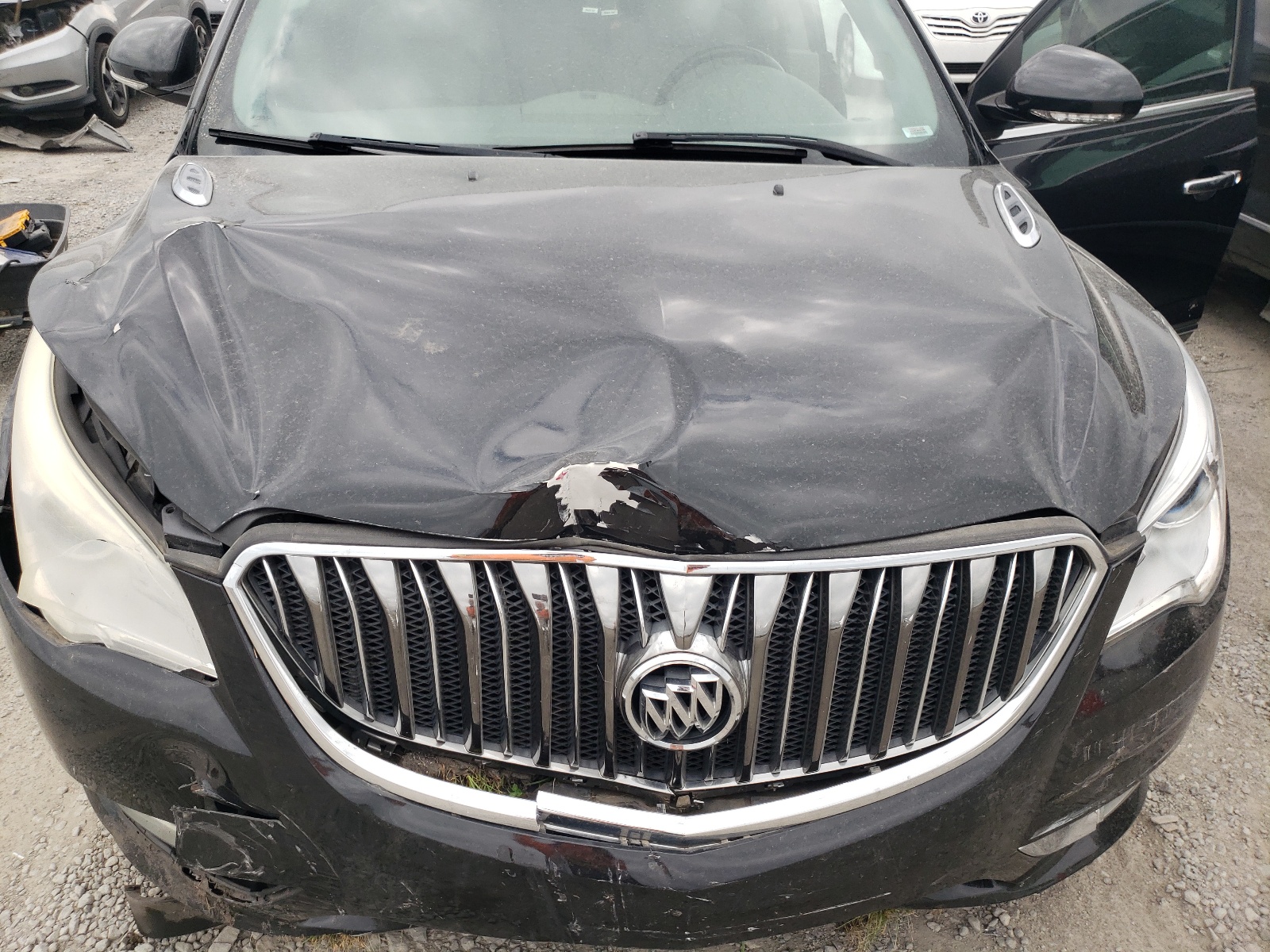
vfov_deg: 53.1
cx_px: 635
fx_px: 954
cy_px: 476
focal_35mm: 26
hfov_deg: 67.3
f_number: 1.5
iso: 50
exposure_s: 1/909
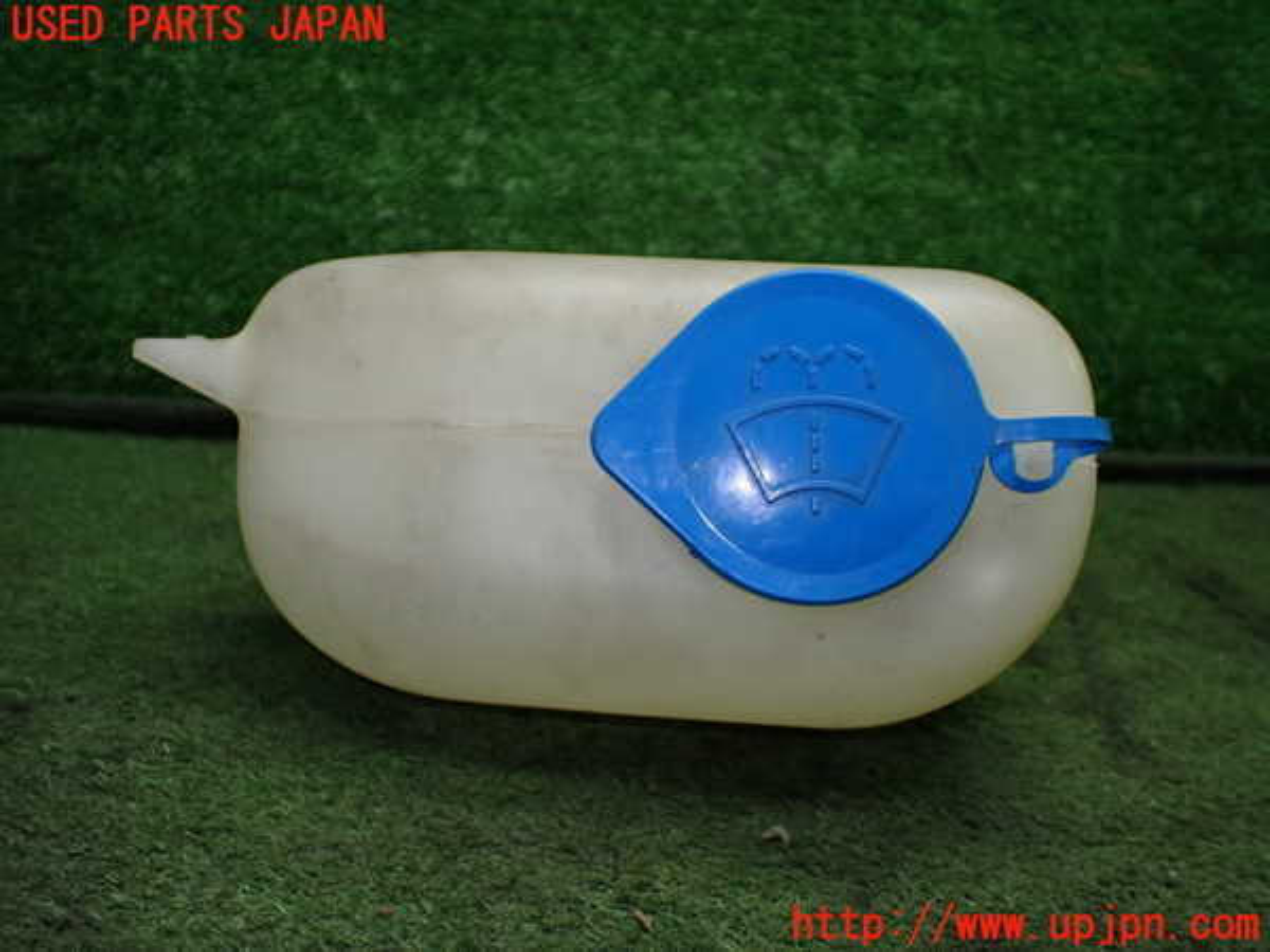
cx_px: 635
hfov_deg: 60.0
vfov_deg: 46.8
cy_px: 476
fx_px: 1101
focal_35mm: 30
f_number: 2.3
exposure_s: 1/125
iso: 250
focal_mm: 5.4
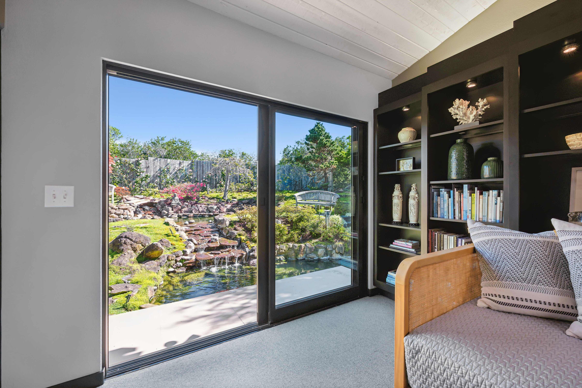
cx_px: 291
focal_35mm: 14
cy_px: 194
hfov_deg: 104.3
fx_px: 226
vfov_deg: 81.2
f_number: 8
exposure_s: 1/40
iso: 100
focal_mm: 14
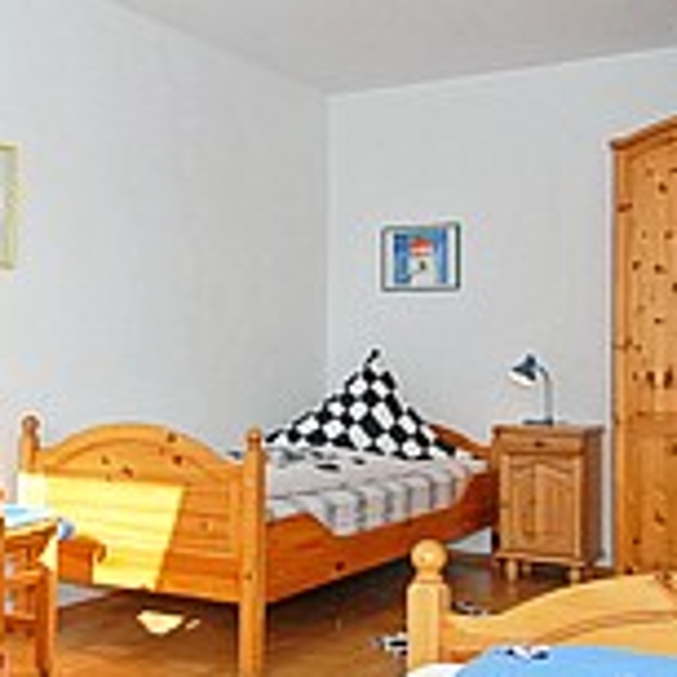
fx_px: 996
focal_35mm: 45
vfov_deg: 37.5
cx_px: 283
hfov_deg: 37.5
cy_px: 381
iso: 400
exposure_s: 1/80
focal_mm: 12
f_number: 13
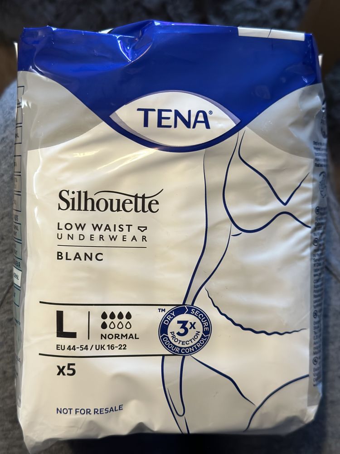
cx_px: 170
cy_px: 227
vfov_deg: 39.7
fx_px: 629
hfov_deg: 30.3
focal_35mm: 48
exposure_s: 1/60
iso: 320
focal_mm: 6.86
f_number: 1.78
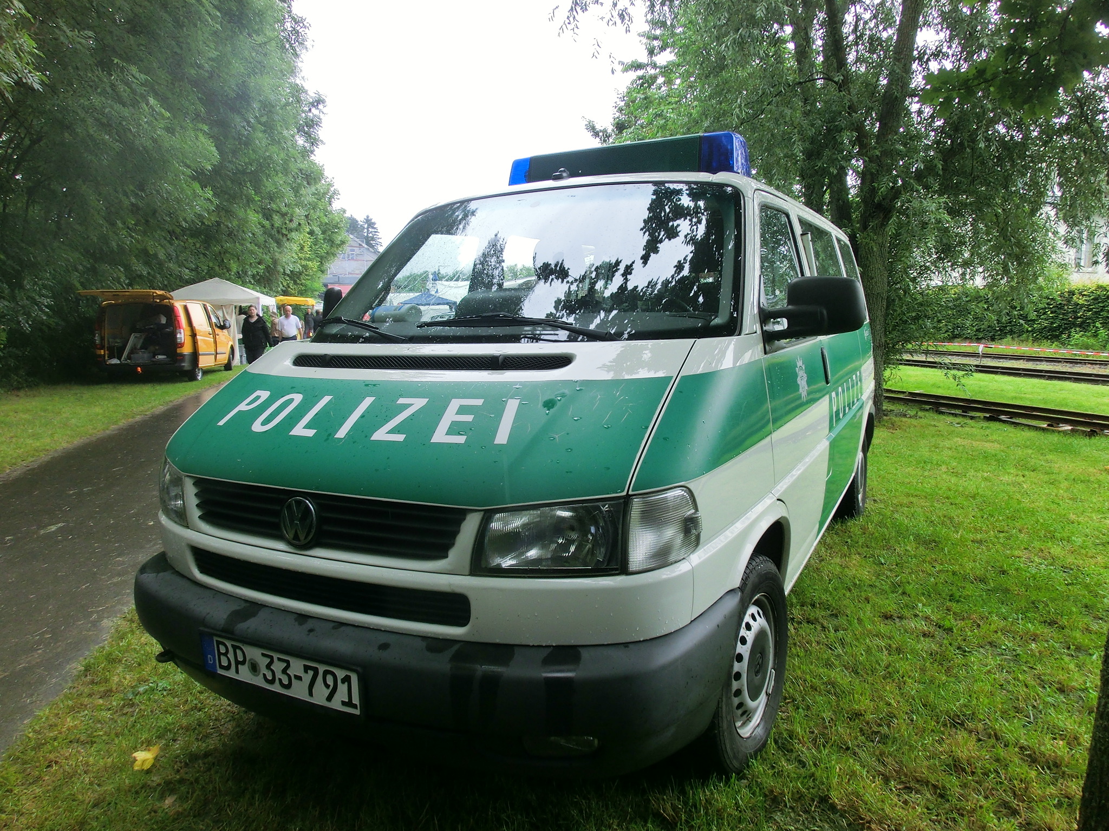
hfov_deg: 71.6
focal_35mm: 24
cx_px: 554
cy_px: 416
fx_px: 769
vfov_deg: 56.8
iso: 100
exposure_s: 1/250
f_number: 3
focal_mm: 4.24
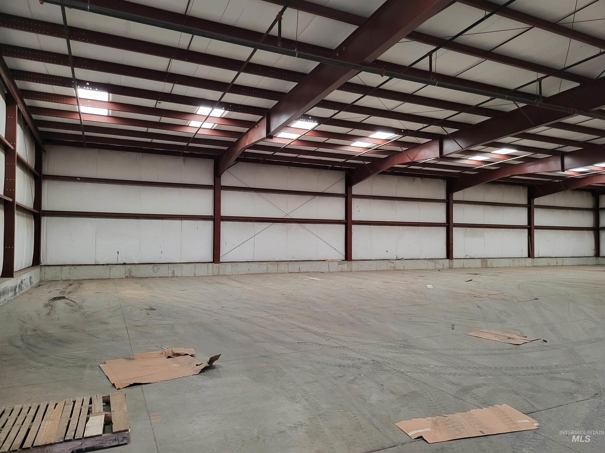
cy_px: 226
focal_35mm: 24
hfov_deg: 71.6
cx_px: 302
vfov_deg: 56.8
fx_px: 419
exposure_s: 1/40
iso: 500
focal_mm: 5
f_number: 1.8
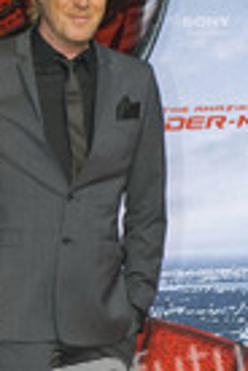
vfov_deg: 8.9
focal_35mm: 232
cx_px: -69
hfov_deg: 5.9
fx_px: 2397
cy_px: 263
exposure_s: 1/250
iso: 800
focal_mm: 80
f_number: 5
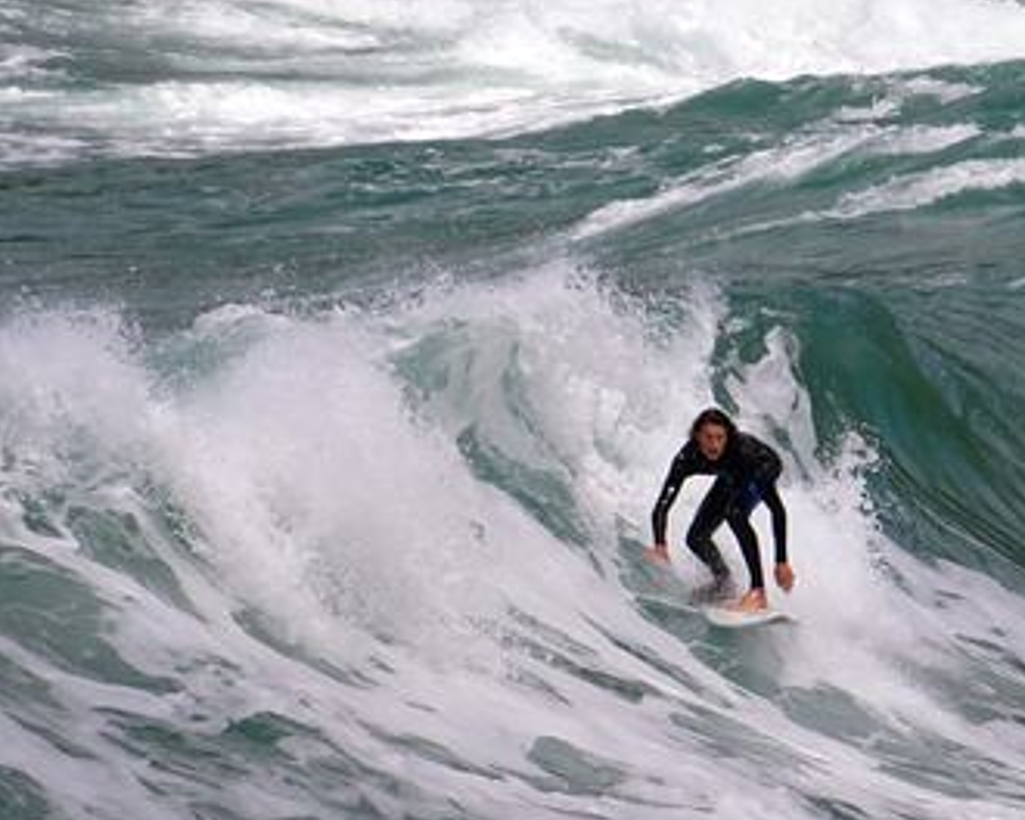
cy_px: 455
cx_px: 867
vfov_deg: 1.2
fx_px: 40590
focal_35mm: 1338
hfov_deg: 1.4
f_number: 6.3
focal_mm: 400
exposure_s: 1/2000
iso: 200
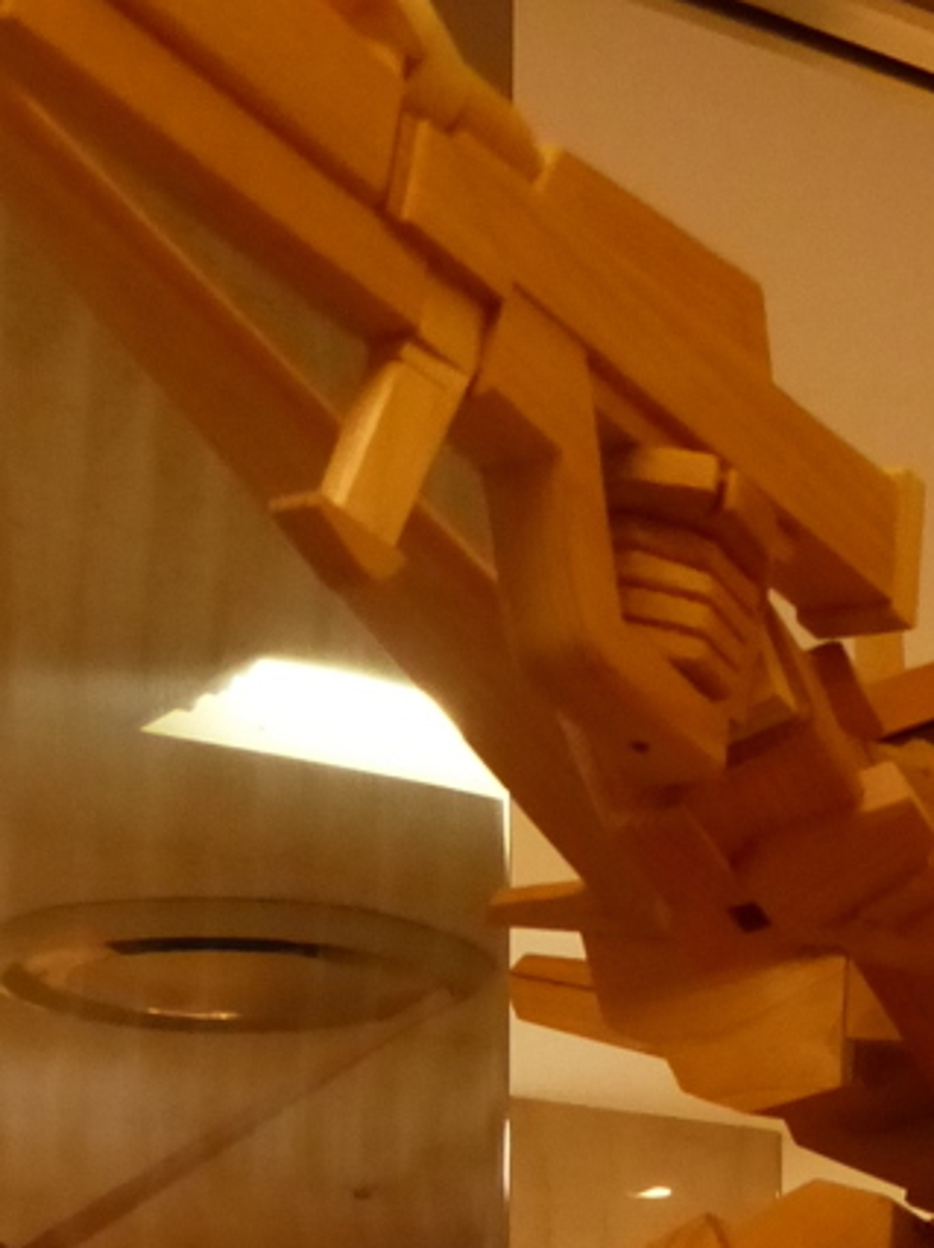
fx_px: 3349
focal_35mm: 93
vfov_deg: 19.8
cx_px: 776
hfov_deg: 15.7
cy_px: 1507
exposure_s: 1/30
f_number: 2.8
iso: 500
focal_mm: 5.3
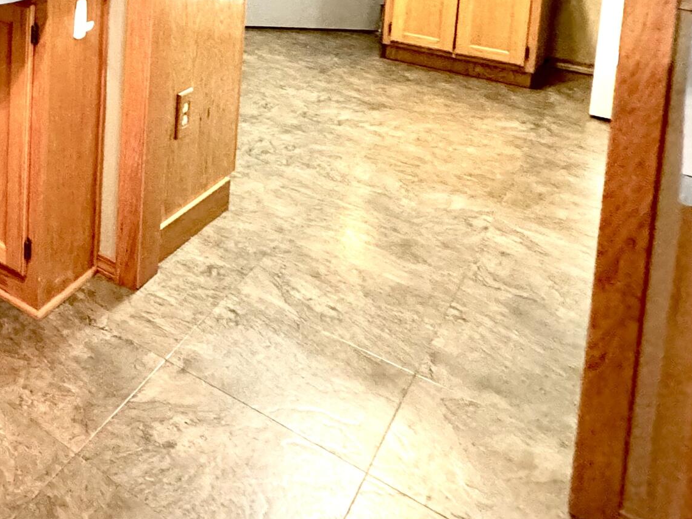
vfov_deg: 32.0
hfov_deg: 36.0
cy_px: -107
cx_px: -180
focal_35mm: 37
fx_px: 740
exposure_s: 1/60
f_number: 2.2
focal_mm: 2.22
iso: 800
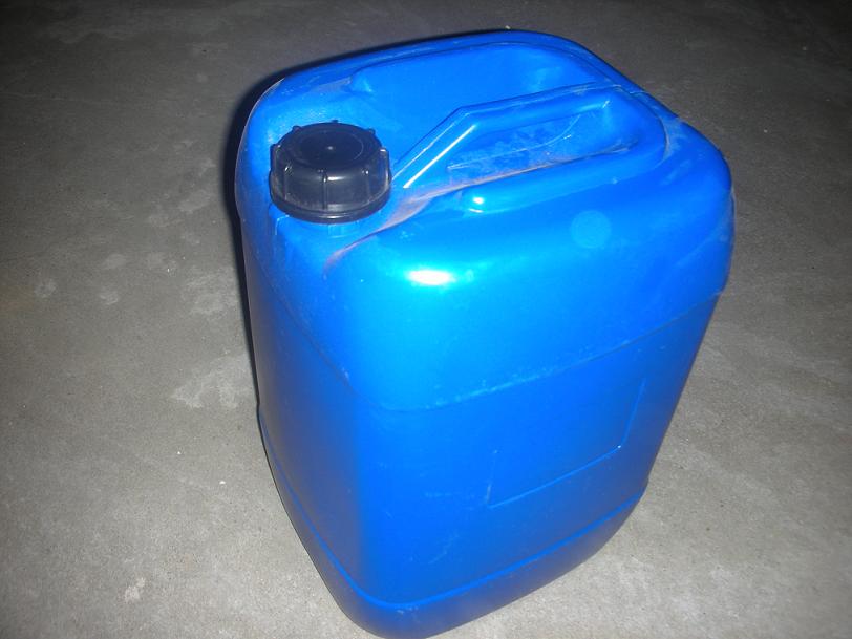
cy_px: 320
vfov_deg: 40.7
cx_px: 426
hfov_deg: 52.6
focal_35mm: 35
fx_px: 861
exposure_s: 1/60.1
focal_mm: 5.8
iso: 58
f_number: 3
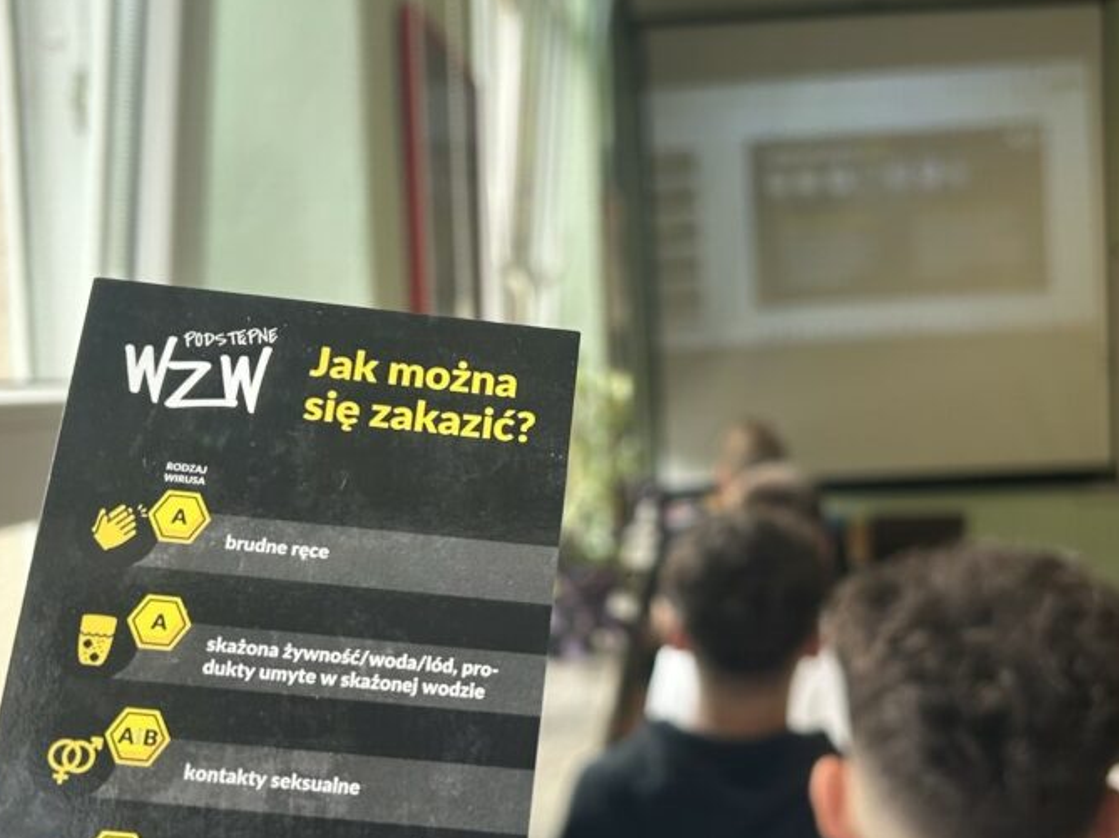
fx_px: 1131
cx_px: 654
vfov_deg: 40.5
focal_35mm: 35
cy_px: 503
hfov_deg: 52.4
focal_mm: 5.7
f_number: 1.5
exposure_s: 1/113
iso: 32
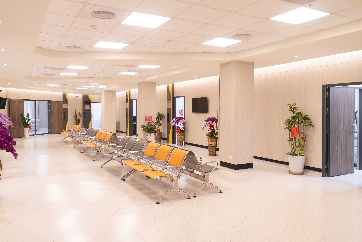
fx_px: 282
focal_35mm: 28
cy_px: 121
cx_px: 181
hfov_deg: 65.5
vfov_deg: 46.4
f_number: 9
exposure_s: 1/13
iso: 200
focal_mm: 28
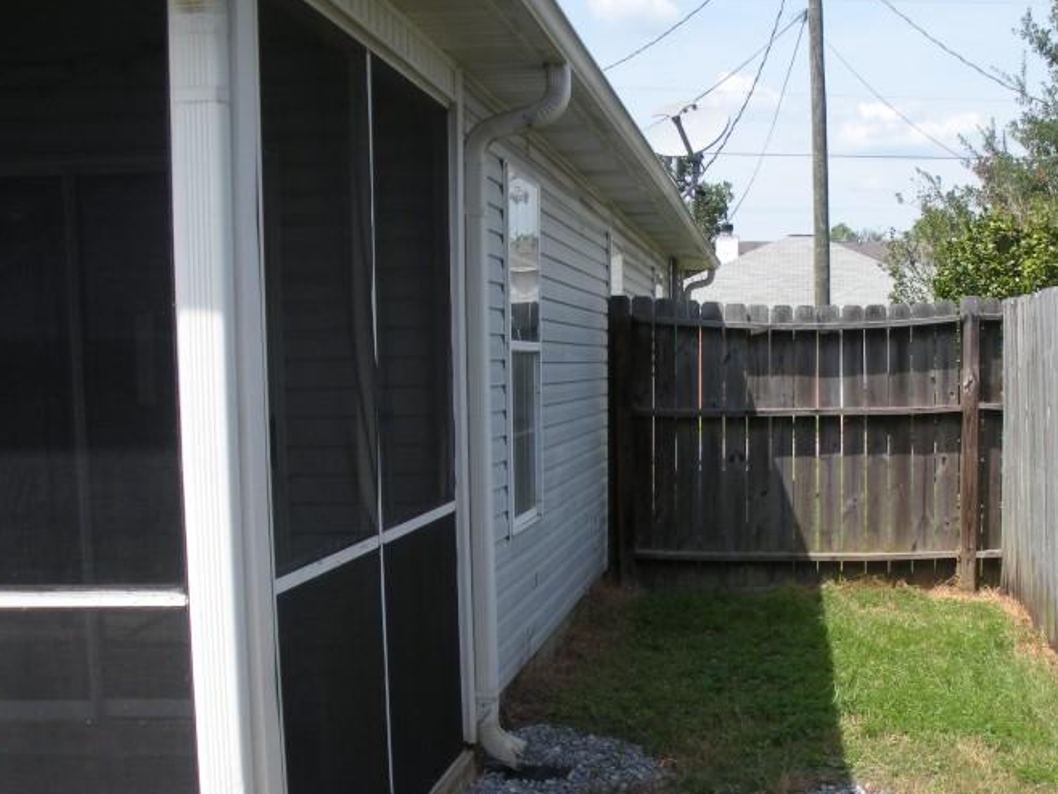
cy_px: 612
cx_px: 780
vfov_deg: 25.7
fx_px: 1712
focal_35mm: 56
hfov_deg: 33.7
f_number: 3.5
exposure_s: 1/438
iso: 64
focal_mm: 6.3
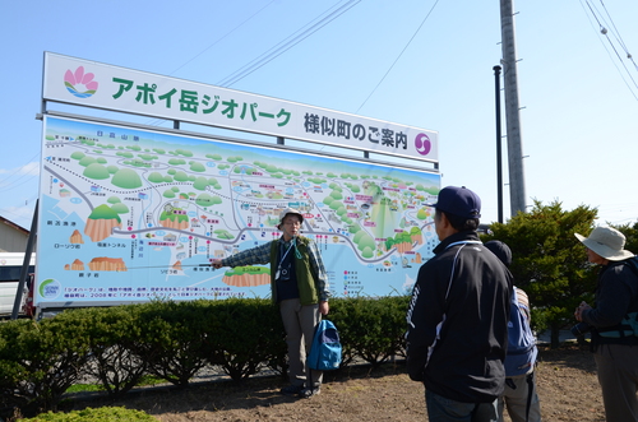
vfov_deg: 36.7
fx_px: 637
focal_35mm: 36
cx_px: 319
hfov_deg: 53.2
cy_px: 211
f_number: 11
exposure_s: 1/100
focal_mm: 24
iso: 100
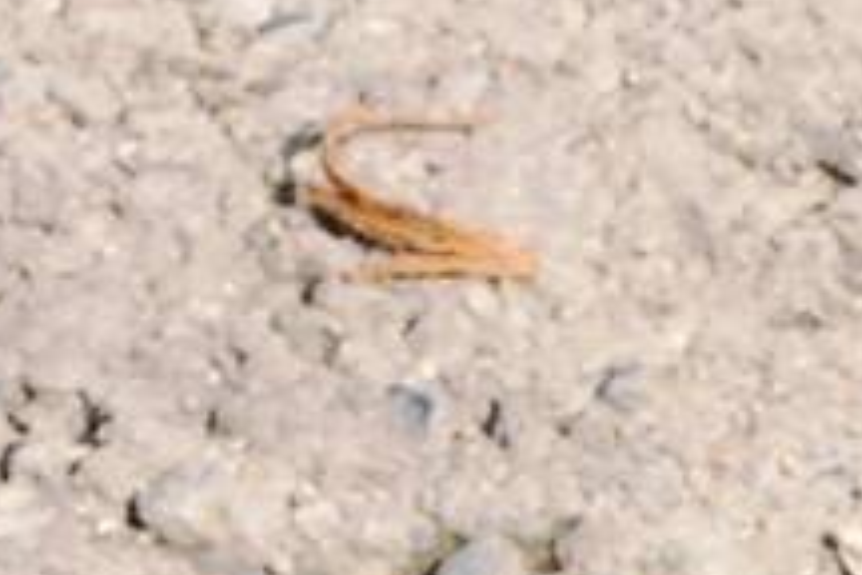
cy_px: 2070
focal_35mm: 913
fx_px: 21860
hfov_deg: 2.2
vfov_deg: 1.5
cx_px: 3137
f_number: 9
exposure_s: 1/1250
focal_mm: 82
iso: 1000
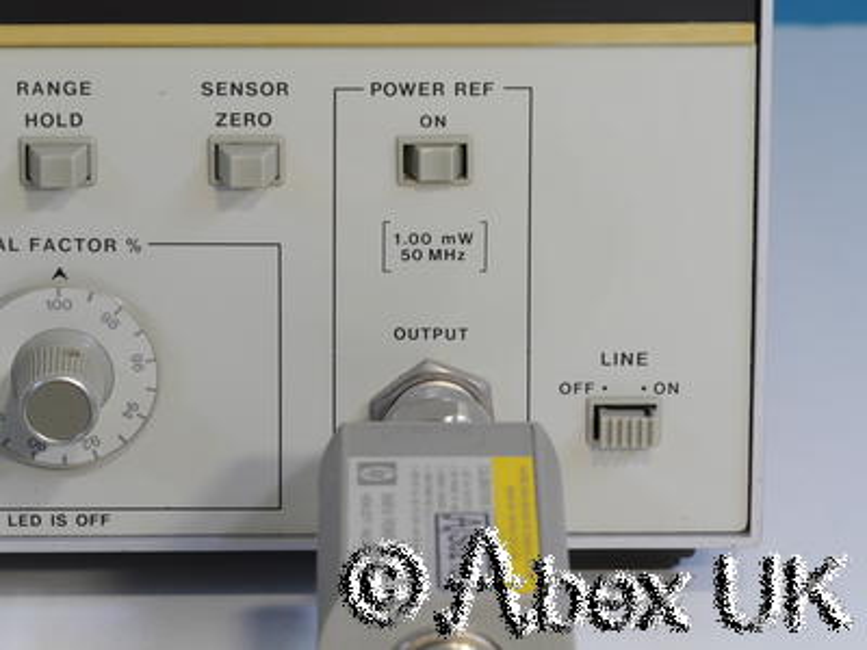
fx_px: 7013
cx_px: 434
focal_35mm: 280
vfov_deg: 5.3
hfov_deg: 7.1
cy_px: 325
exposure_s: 1/2.5
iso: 400
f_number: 14
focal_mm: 140
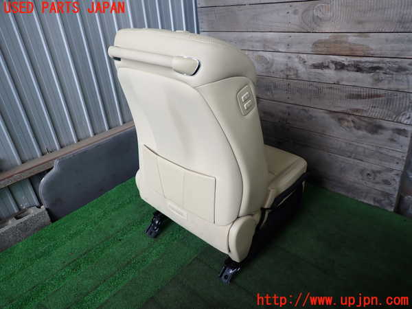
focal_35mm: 25
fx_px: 298
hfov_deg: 69.4
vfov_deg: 54.9
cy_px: 154
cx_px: 206
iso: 100
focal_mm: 4.5
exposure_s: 1/80
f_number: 2
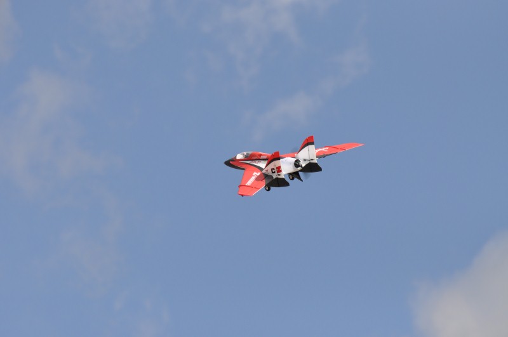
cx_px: 254
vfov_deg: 3.8
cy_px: 168
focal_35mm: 360
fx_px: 5073
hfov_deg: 5.7
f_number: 8
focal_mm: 240
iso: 400
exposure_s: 1/2000
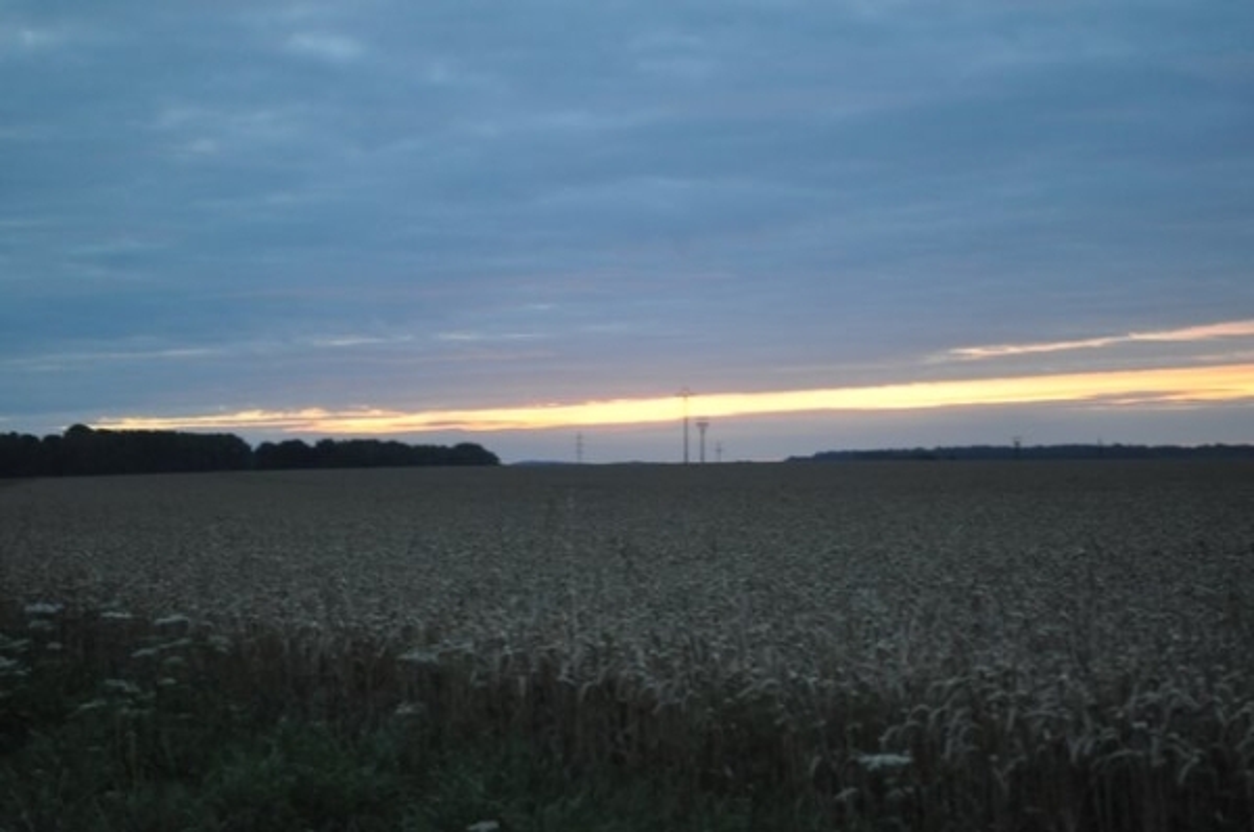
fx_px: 2400
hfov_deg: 29.3
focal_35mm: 69
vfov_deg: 19.7
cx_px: 627
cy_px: 416
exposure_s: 1/15
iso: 1600
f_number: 5.3
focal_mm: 46
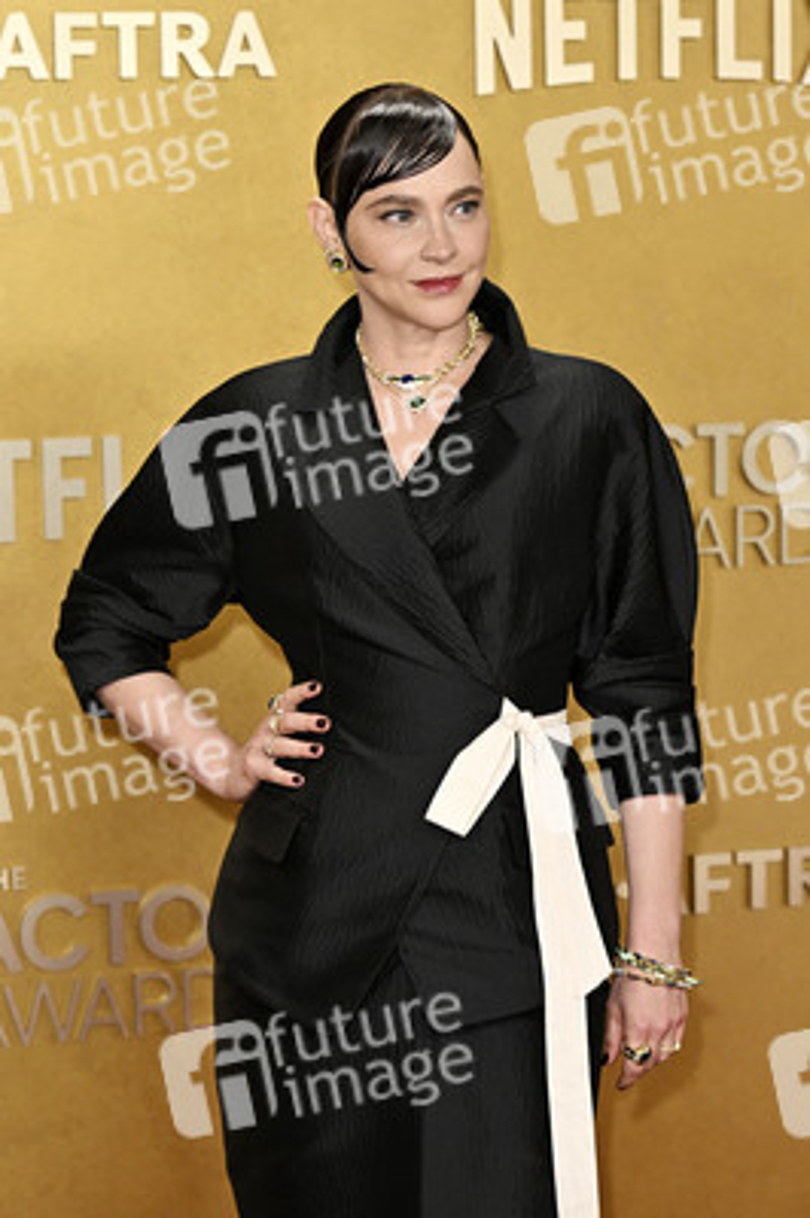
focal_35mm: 87
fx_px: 2941
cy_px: 609
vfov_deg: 23.4
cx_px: 405
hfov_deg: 15.7
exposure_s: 1/320
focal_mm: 87
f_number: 5.6
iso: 2500
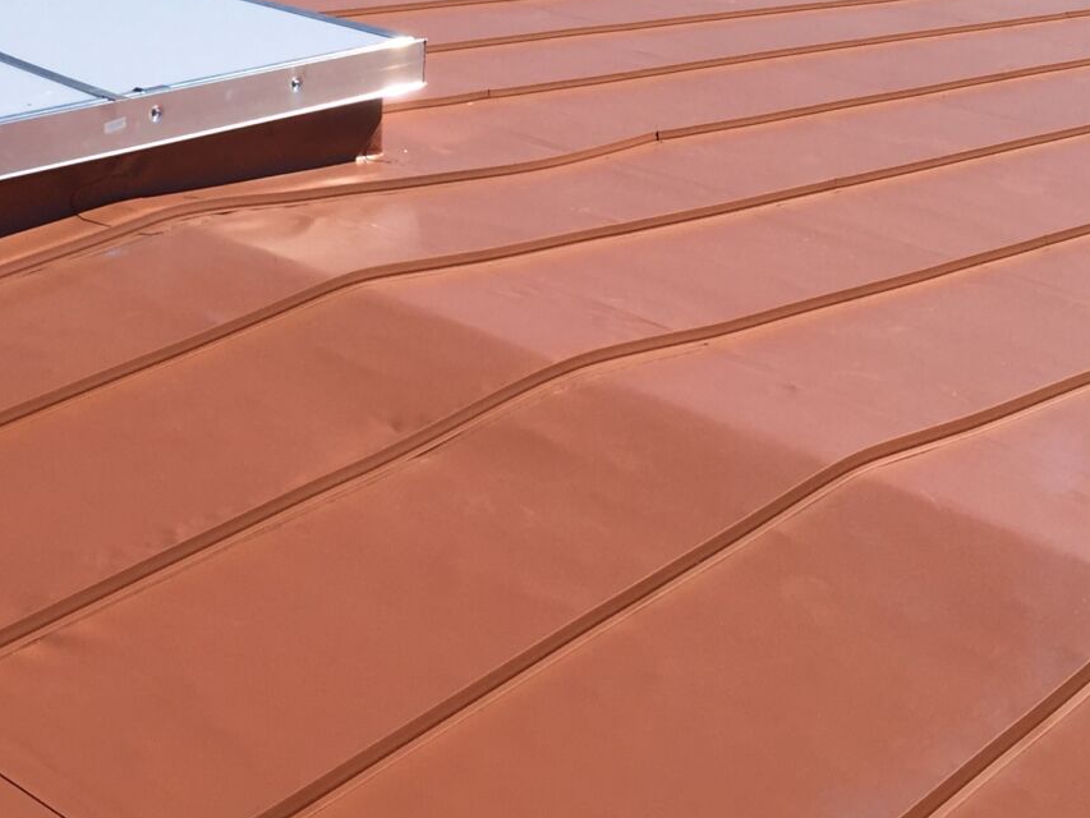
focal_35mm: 68
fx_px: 2142
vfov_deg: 21.1
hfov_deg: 28.5
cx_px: 479
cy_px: 60
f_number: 2.2
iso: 32
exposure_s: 1/3049
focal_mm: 4.15
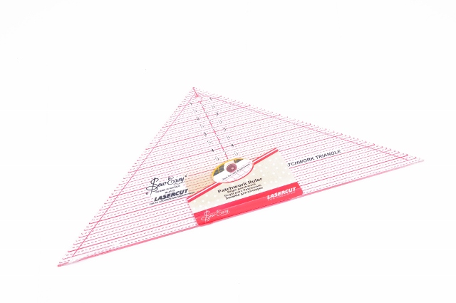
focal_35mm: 57
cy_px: 152
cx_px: 228
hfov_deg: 35.1
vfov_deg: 23.7
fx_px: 721
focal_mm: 38
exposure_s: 1/125
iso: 200
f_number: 14
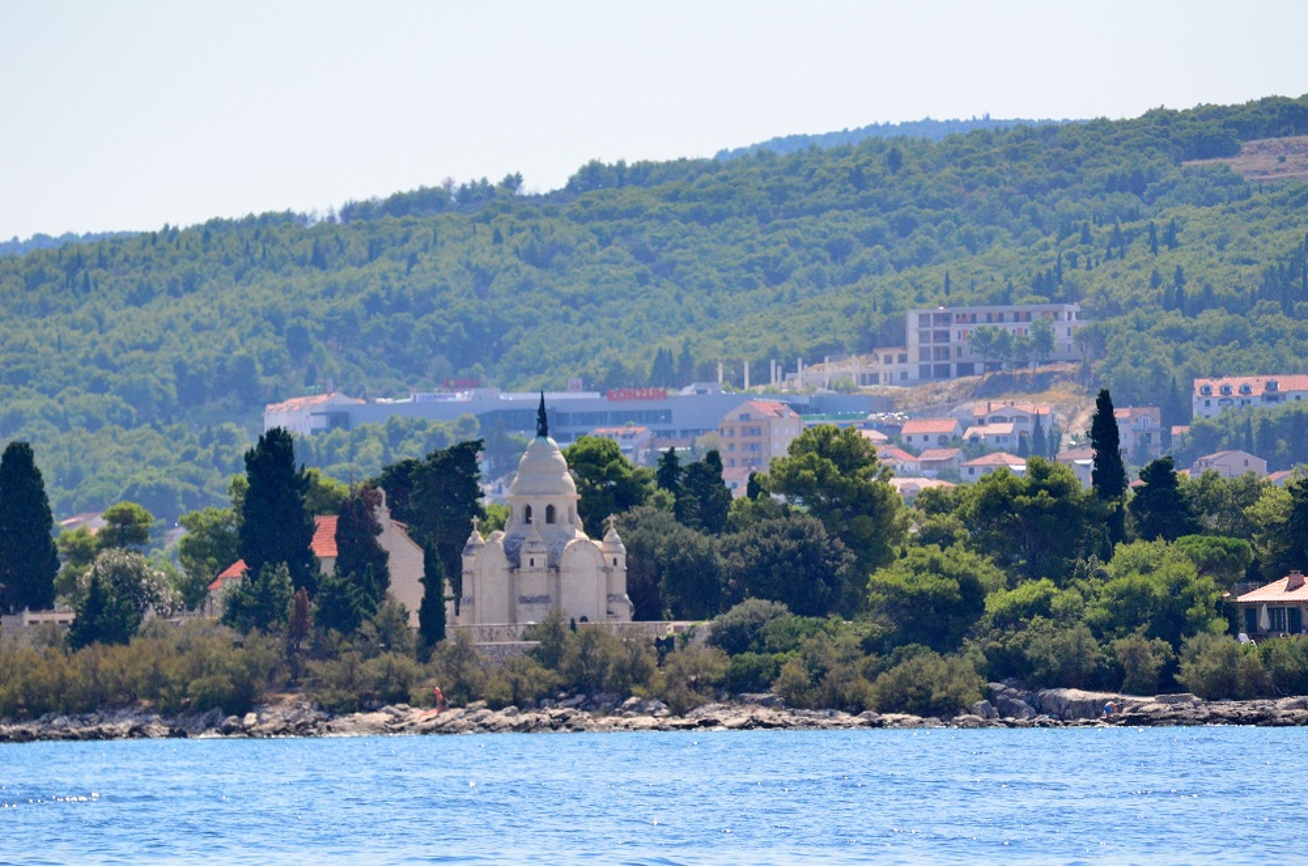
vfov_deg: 5.4
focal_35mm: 255
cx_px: 654
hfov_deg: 8.1
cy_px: 433
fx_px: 9244
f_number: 5
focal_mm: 170
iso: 1250
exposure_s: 1/8000
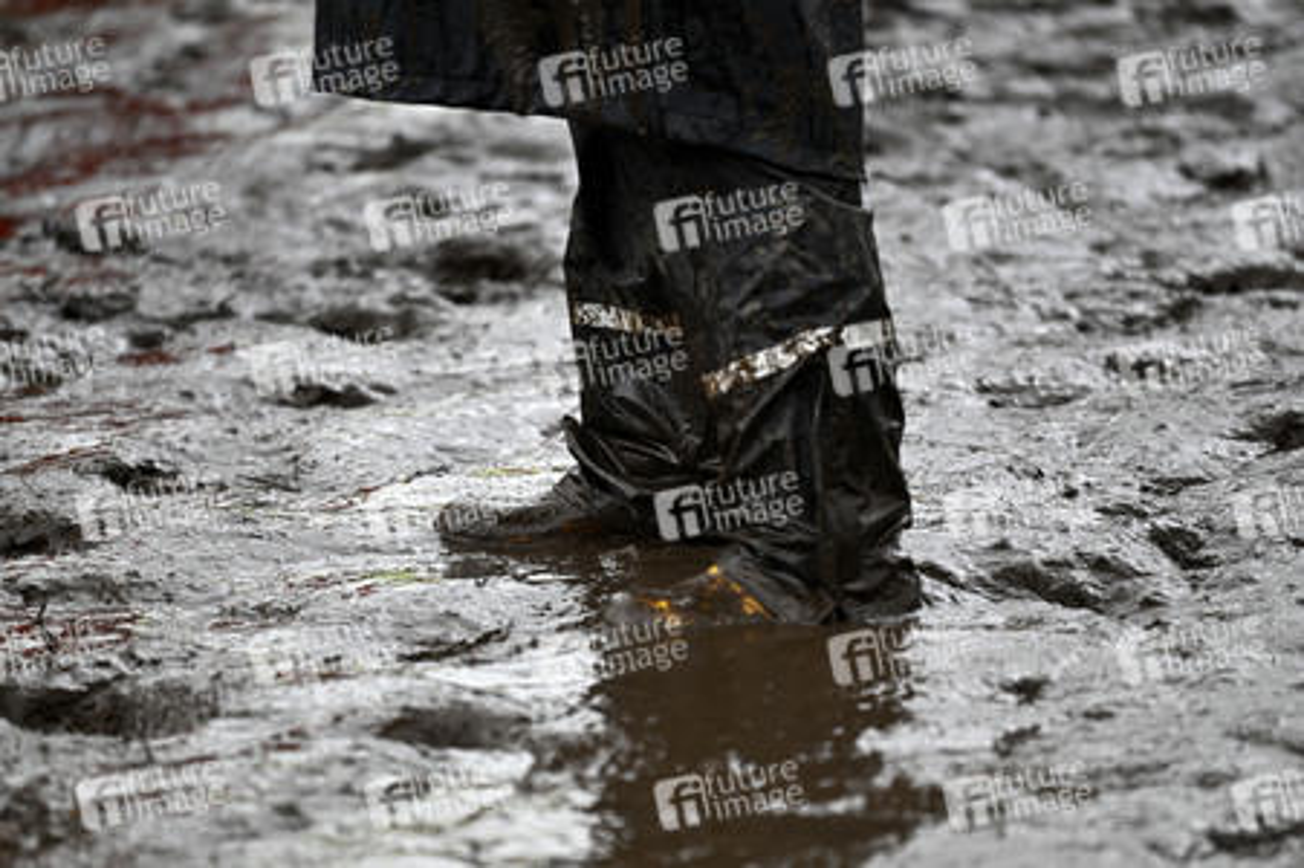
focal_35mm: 200
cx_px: 652
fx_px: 7239
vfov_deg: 6.9
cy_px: 434
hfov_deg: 10.3
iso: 125
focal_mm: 200
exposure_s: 1/320
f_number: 2.8
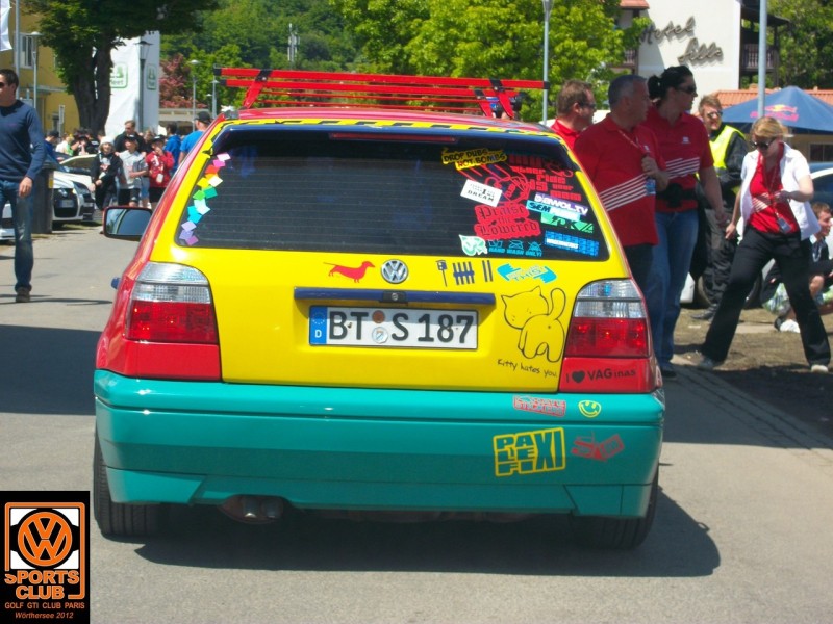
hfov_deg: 19.3
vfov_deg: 14.5
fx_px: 2455
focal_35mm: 102
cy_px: 312
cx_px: 416
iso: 80
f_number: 5.3
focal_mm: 17.1
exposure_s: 1/217
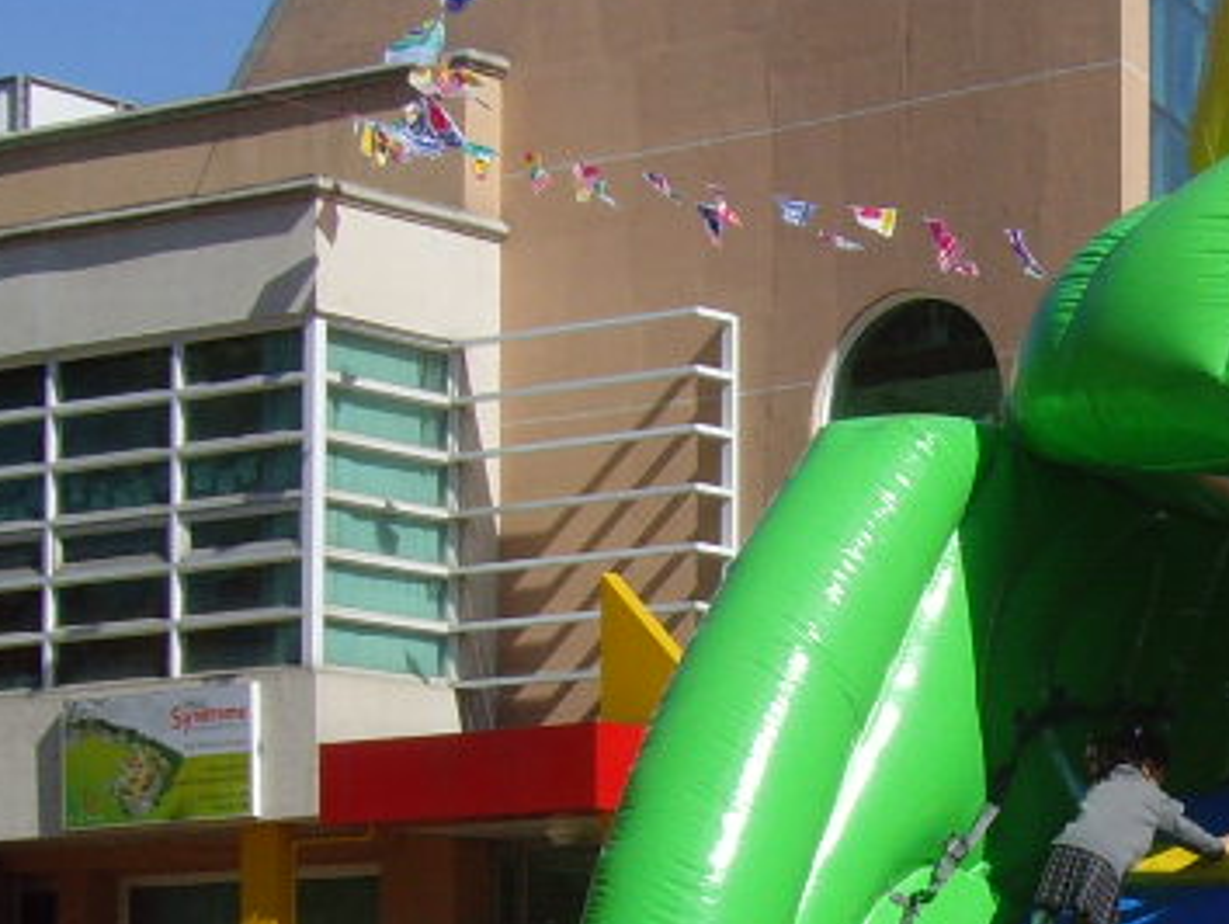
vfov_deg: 11.2
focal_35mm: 130
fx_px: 4619
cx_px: 1309
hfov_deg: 14.8
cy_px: 1035
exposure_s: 1/350
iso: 80
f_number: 6.5
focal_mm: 7.7
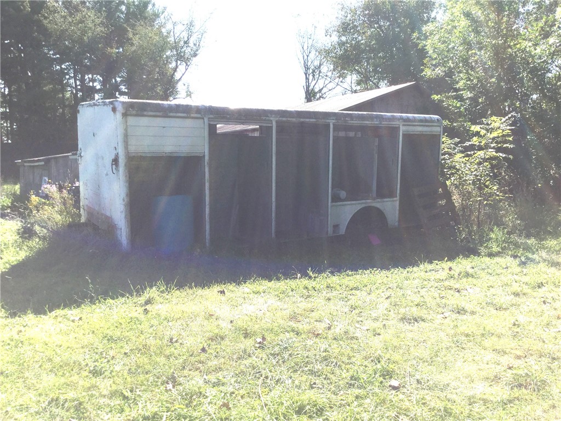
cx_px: 280
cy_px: 210
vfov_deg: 45.4
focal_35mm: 31
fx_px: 502
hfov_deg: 58.4
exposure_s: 1/1456
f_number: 2.4
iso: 25
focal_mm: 3.3
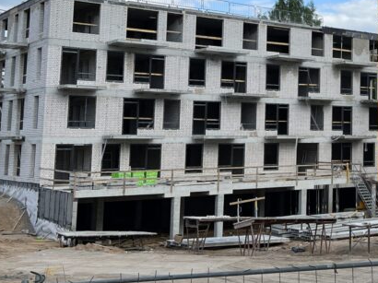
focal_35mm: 65
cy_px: 54
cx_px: 419
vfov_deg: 22.2
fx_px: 709
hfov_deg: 27.3
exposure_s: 1/3571
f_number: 1.5
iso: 50
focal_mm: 5.7
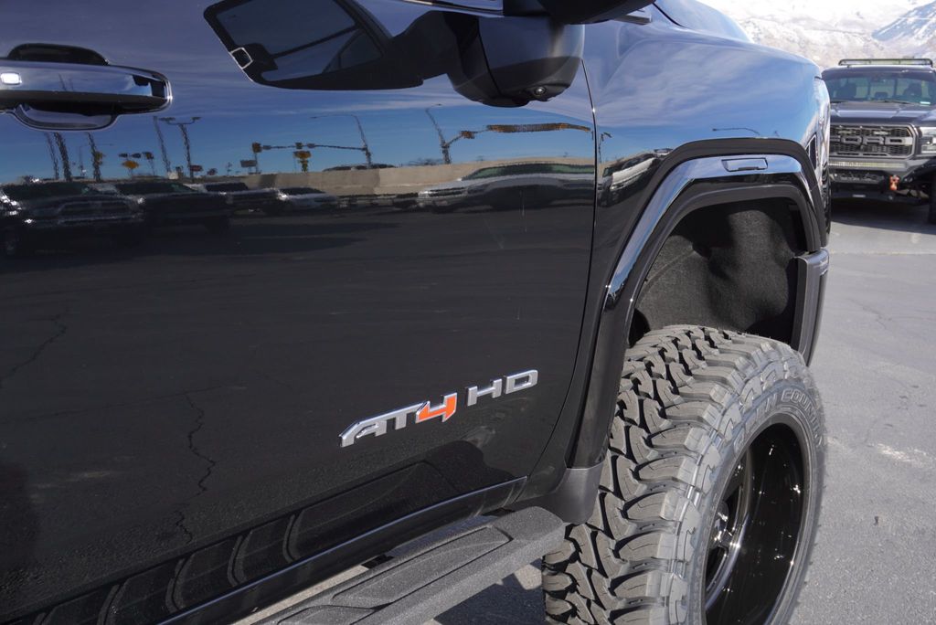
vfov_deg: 35.5
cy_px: 312
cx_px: 468
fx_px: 976
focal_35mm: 38
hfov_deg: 51.3
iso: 100
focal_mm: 25
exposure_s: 1/100
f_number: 7.1
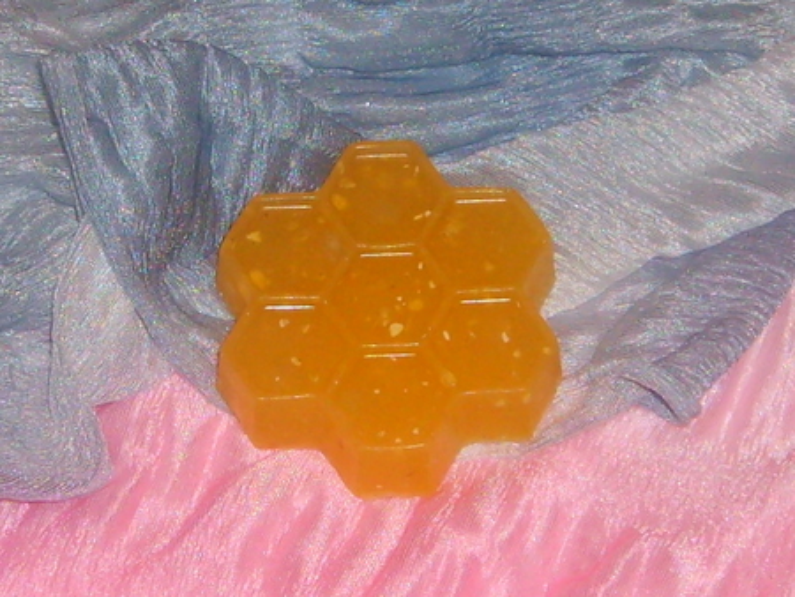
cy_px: 298
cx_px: 398
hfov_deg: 52.6
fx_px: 804
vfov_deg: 40.7
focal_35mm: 35
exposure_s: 1/45
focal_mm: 5.8
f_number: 2.8
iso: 100
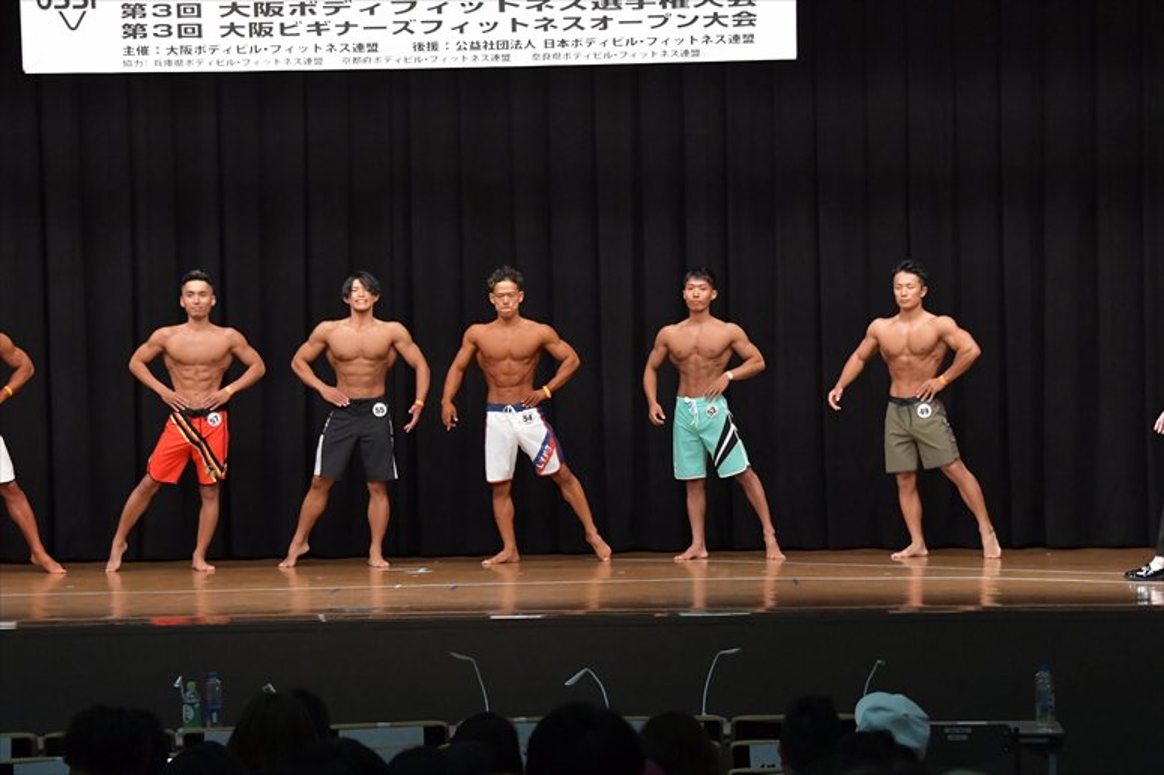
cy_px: 388
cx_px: 582
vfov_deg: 11.1
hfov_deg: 16.7
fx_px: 3975
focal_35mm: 123
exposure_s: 1/400
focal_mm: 82
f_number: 5.6
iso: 6400
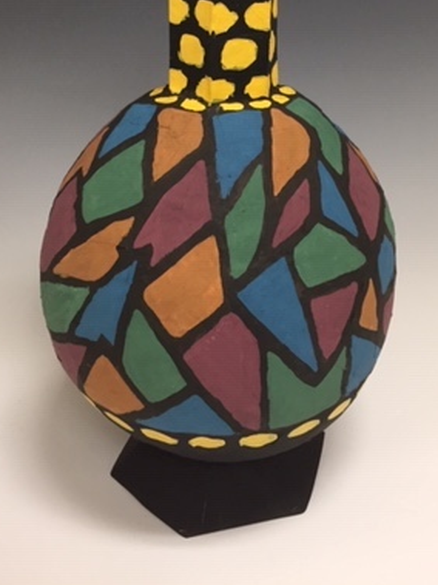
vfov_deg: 37.2
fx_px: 827
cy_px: 99
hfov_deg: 29.6
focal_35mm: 49
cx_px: 248
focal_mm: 4.15
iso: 125
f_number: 2.2
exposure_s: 1/30
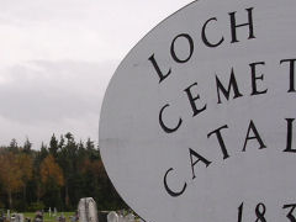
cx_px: 94
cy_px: 179
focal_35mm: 95
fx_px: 812
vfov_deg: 15.5
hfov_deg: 20.6
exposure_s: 1/358
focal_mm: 5.8
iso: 100
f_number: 2.8
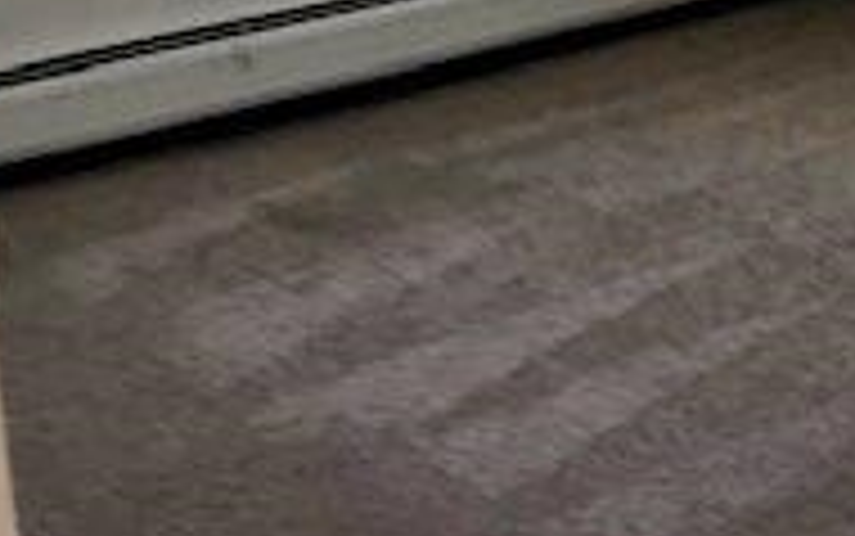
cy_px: -113
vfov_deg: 12.8
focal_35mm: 100
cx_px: 1166
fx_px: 2332
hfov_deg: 19.0
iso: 50
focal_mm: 3.99
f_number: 1.8
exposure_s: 1/120
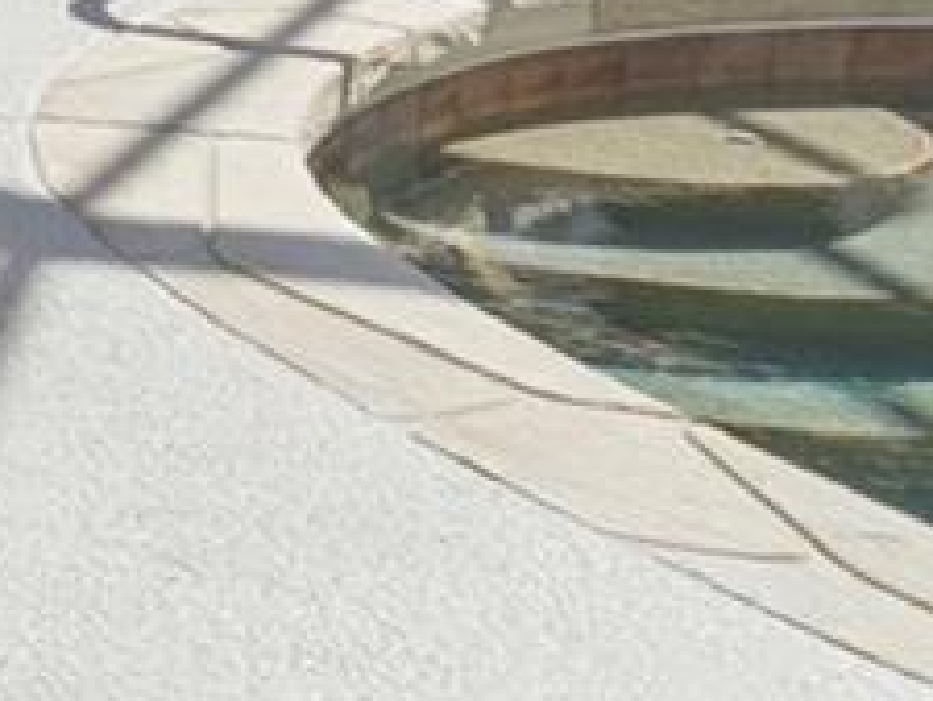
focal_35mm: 130
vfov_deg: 10.4
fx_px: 3506
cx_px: -1684
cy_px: -730
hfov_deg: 11.1
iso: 400
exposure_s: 1/800
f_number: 9
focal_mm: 19
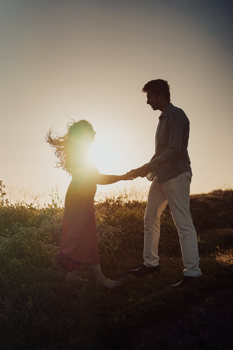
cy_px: 175
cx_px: 116
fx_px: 340
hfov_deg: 37.9
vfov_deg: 54.4
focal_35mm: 35
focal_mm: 35
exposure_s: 1/8000
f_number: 2.2
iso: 125
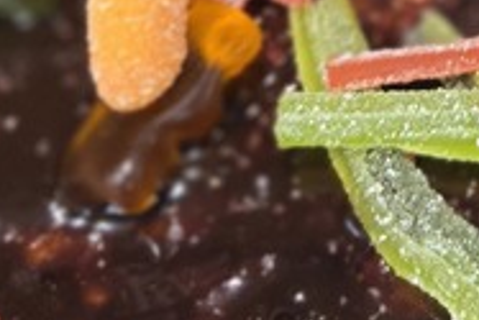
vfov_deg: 9.5
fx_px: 1744
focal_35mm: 131
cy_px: -412
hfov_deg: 14.8
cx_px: 671
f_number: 1.8
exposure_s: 1/120
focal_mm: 5.4
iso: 320
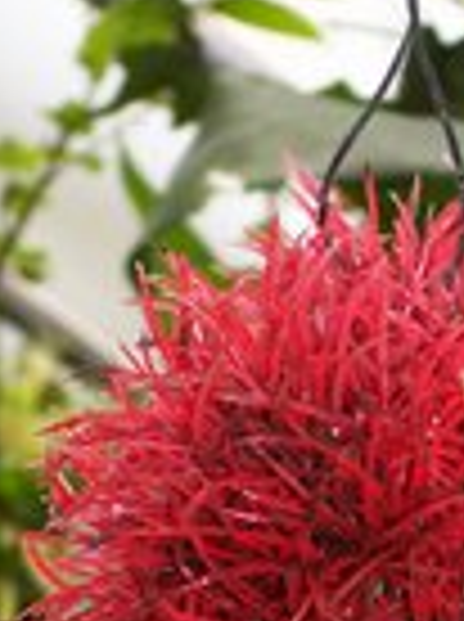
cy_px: 680
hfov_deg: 6.4
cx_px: 318
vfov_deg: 8.6
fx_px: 4123
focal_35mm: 230
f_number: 4
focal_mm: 13.5
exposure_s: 1/83.9
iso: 80
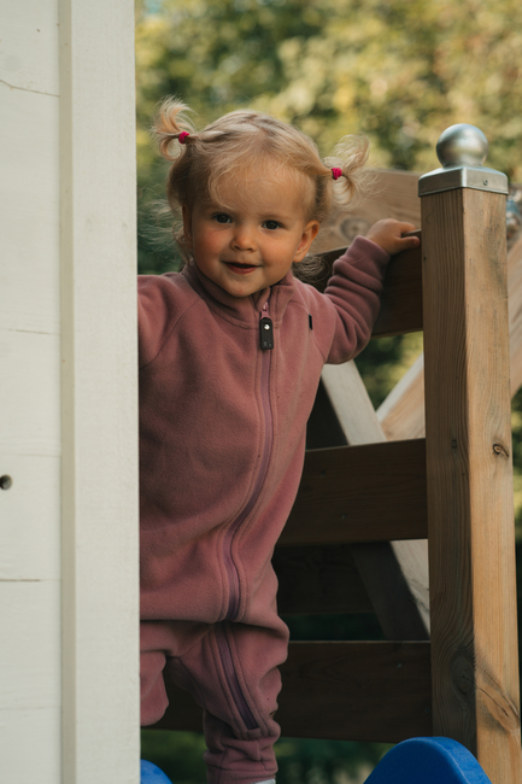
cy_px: 392
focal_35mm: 85
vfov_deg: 23.9
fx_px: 1850
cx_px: 261
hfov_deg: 16.1
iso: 100
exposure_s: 1/500
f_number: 5
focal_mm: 85
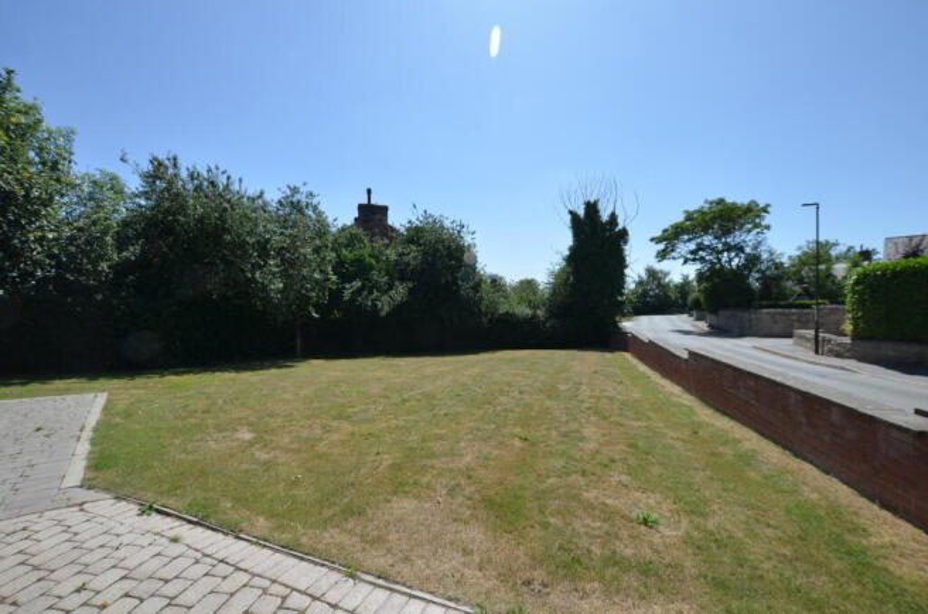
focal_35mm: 15
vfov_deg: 77.0
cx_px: 464
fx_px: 386
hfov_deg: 100.5
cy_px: 307
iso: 100
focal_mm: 10
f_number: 8
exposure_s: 1/250
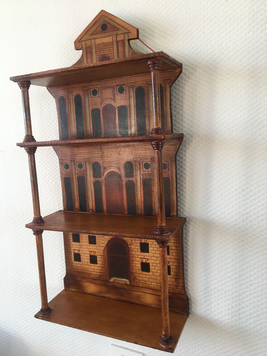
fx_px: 298
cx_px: 134
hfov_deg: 48.2
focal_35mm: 29
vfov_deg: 61.7
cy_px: 178
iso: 32
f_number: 2.2
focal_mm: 4.15
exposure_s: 1/50
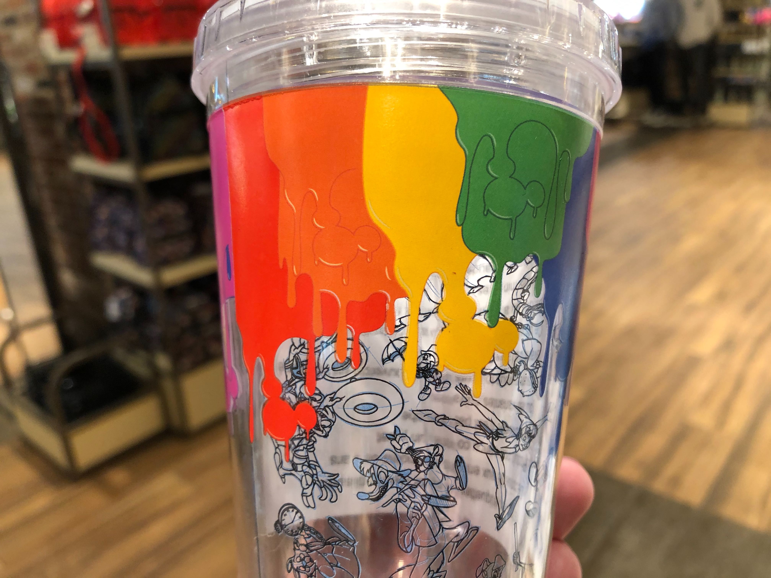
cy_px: 289
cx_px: 386
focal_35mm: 28
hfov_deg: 63.4
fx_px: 624
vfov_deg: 49.7
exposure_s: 1/20
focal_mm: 3.99
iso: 40
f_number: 1.8
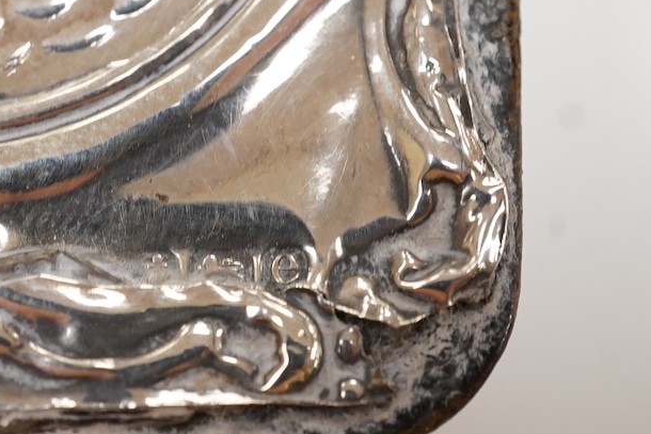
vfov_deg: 16.5
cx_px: 128
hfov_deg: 24.1
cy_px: 219
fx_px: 1501
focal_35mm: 83
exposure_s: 1/100
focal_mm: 30
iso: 2500
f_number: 13
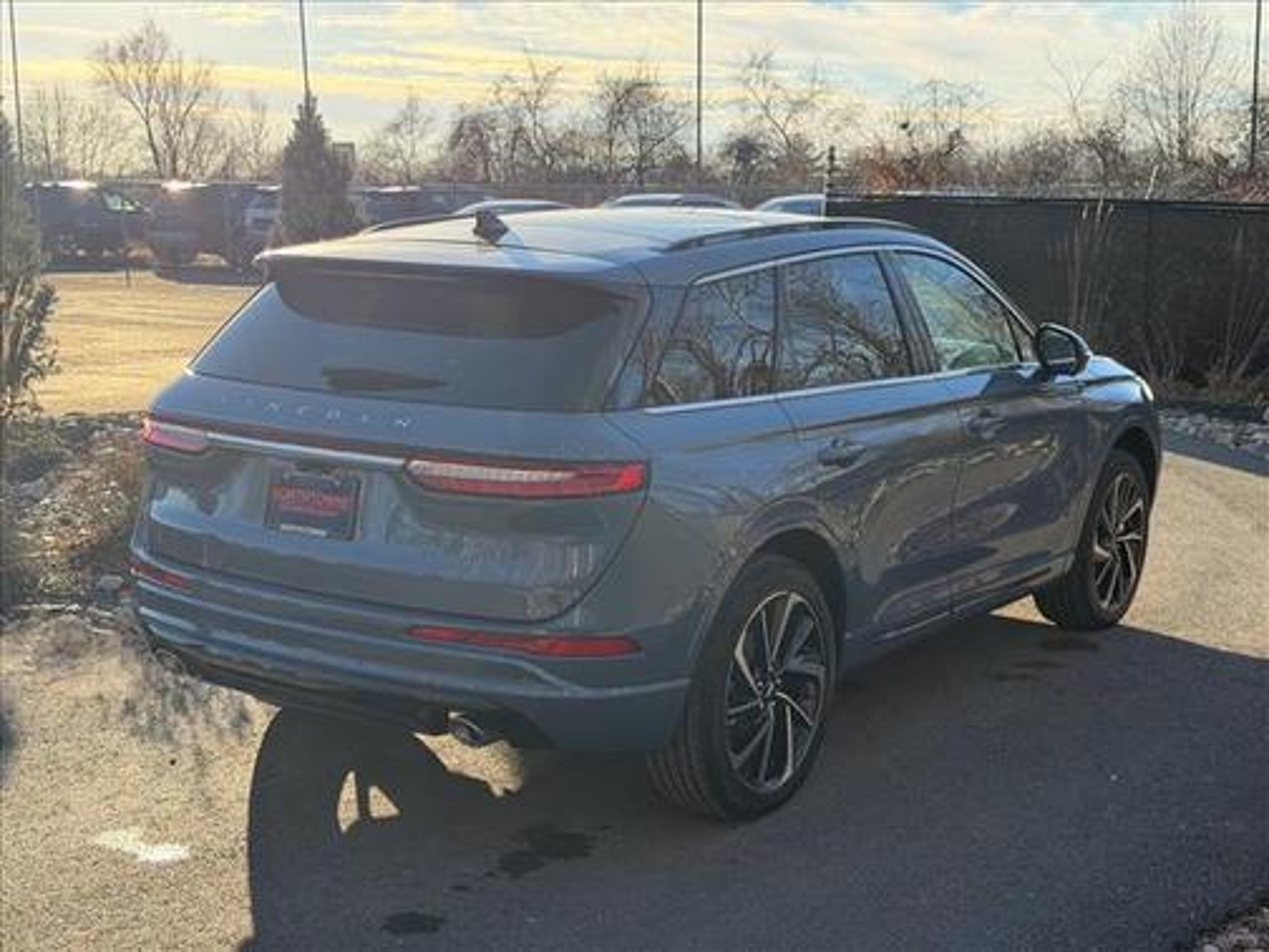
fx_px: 1760
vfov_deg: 30.3
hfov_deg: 39.7
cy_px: 476
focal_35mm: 48
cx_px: 634
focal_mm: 6.76
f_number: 1.78
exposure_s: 1/1715
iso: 80
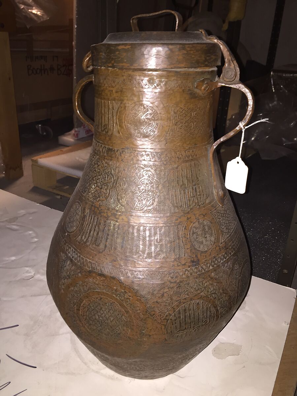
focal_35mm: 29
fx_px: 332
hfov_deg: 48.2
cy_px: 198
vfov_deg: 61.7
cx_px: 148
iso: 80
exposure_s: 1/16
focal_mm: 4.15
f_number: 2.2
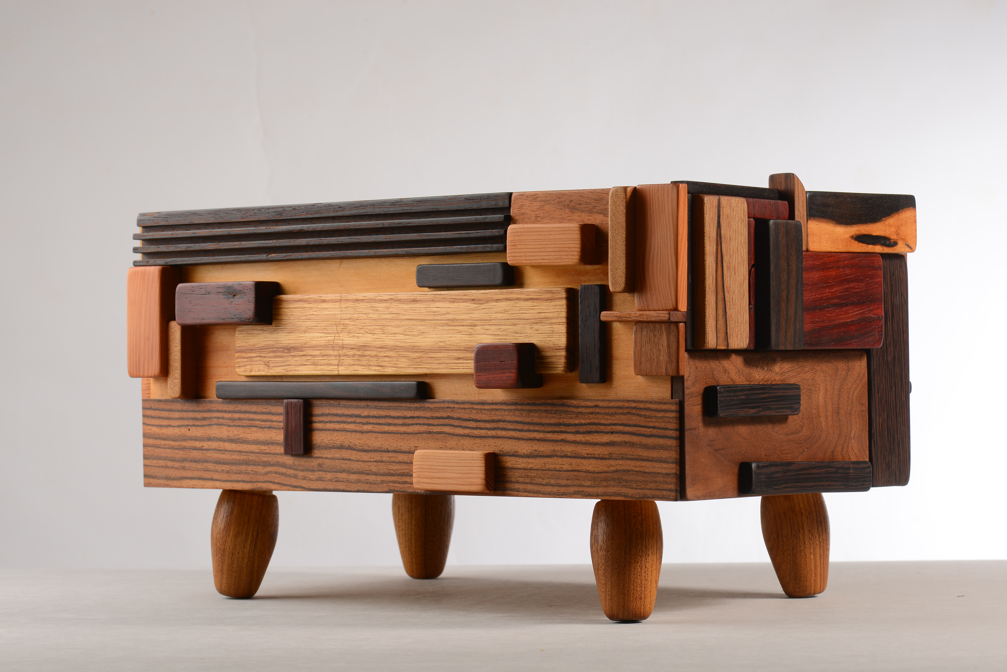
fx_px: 2938
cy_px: 336
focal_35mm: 105
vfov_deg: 13.1
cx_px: 504
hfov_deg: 19.5
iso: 100
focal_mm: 105
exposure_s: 1/160
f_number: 18
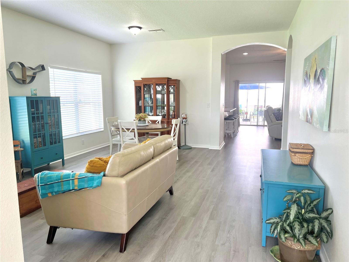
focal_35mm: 26
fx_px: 262
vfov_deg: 53.1
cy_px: 131
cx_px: 174
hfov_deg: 67.3
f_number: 1.5
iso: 50
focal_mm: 5.7
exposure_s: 1/163
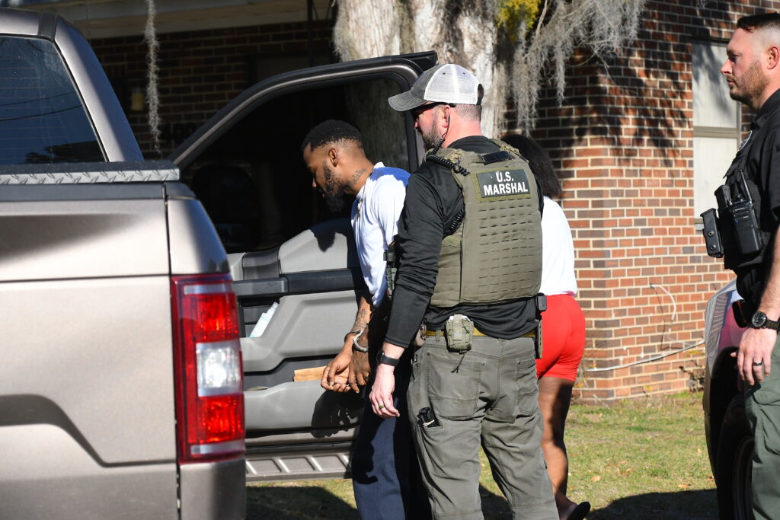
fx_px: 4388
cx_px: 390
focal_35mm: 202
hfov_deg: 10.2
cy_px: 260
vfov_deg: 6.8
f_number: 6
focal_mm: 135
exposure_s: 1/8000
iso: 1250
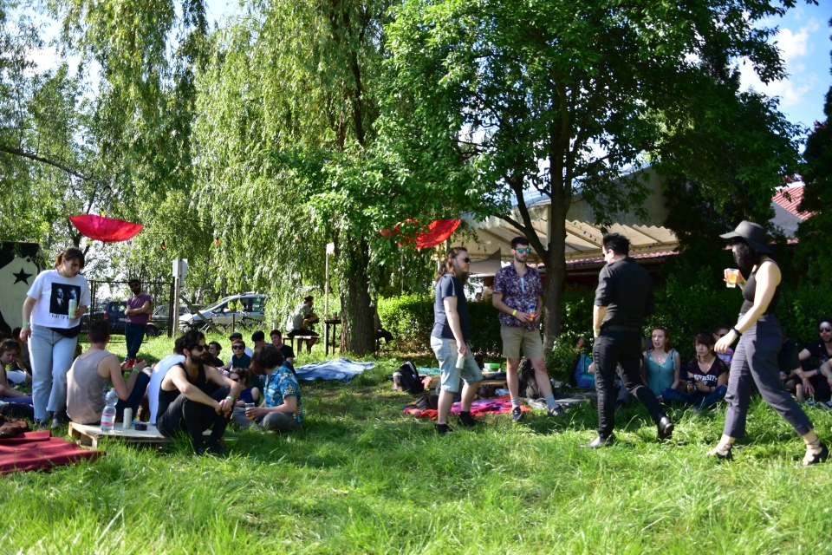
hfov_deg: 53.1
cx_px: 416
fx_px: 832
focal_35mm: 36
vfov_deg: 36.9
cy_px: 278
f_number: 3.8
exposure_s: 1/250
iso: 100
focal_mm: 24
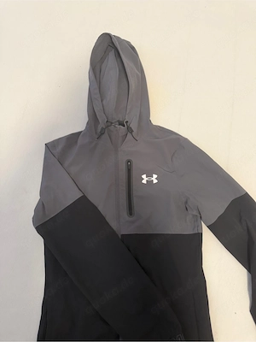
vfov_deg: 71.6
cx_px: 128
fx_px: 237
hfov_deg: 56.8
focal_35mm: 24
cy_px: 171
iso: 500
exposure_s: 1/50
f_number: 1.78
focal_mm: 6.76
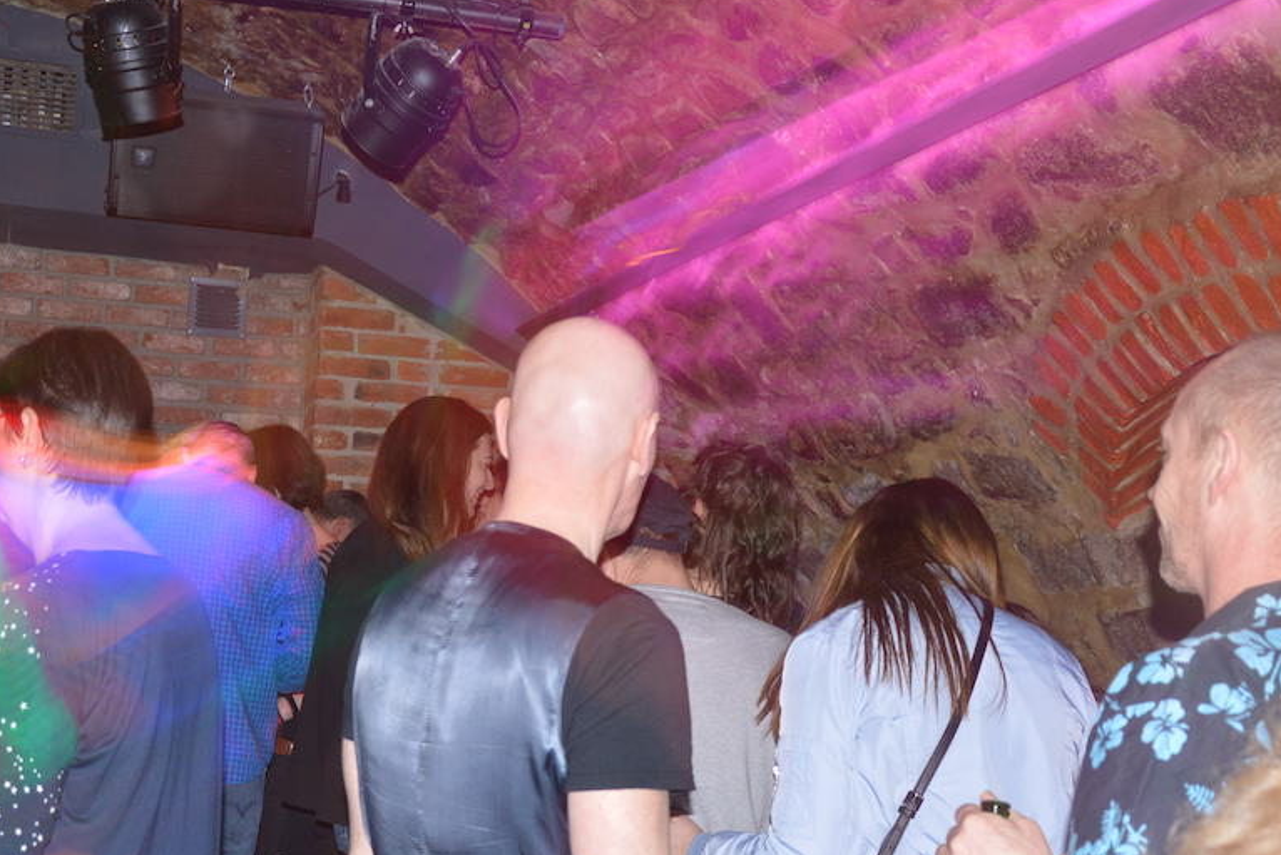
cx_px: 462
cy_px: 581
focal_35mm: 58
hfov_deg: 34.4
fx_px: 2056
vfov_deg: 23.4
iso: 400
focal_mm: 25
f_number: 4
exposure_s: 1
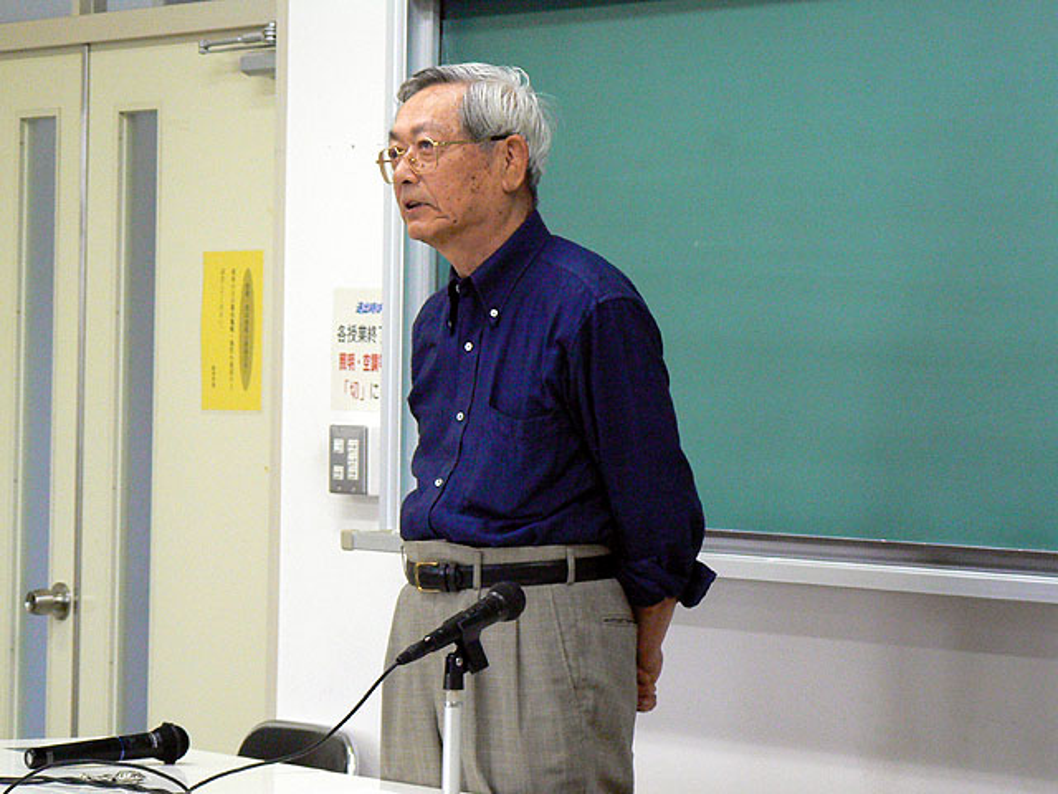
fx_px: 4493
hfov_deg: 13.4
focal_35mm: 147
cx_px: 529
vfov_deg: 10.1
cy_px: 397
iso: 400
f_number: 3.6
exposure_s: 1/60
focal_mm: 24.6
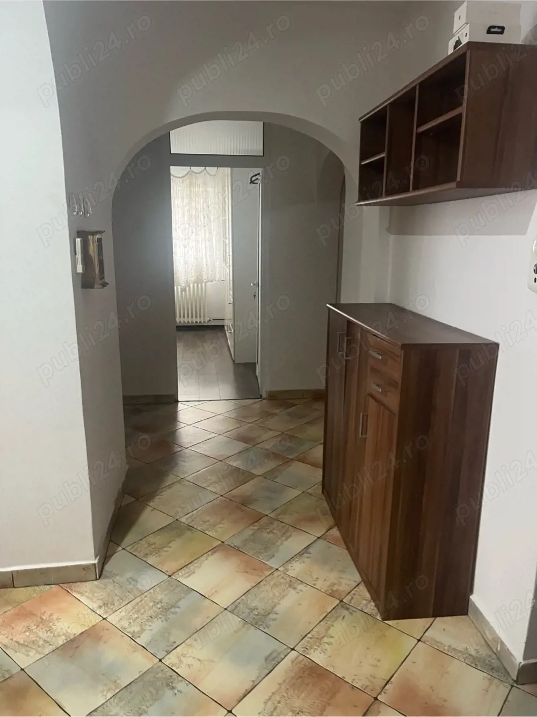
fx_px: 538
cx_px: 268
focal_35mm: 26
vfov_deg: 67.3
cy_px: 358
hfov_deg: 53.0
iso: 400
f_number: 1.6
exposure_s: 1/50
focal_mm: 5.1
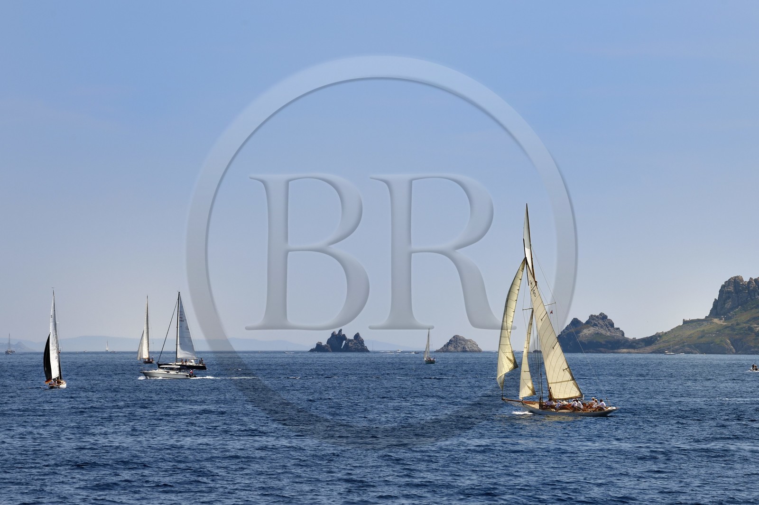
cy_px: 252
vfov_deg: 6.9
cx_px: 380
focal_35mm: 200
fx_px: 4214
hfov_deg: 10.3
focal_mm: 200
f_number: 8
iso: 200
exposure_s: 1/1250
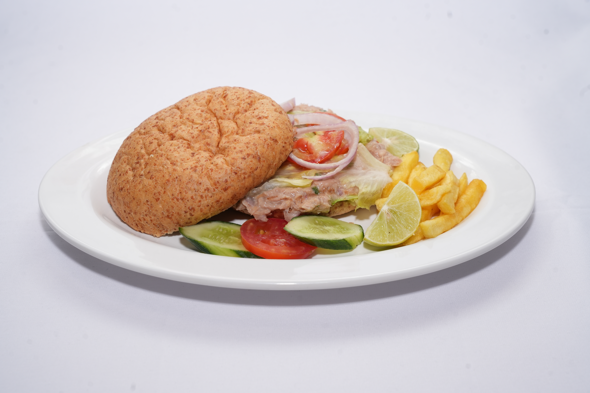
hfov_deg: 39.4
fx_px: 824
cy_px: 196
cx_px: 295
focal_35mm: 50
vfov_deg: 26.8
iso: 320
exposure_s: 1/100
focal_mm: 50.3
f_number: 9
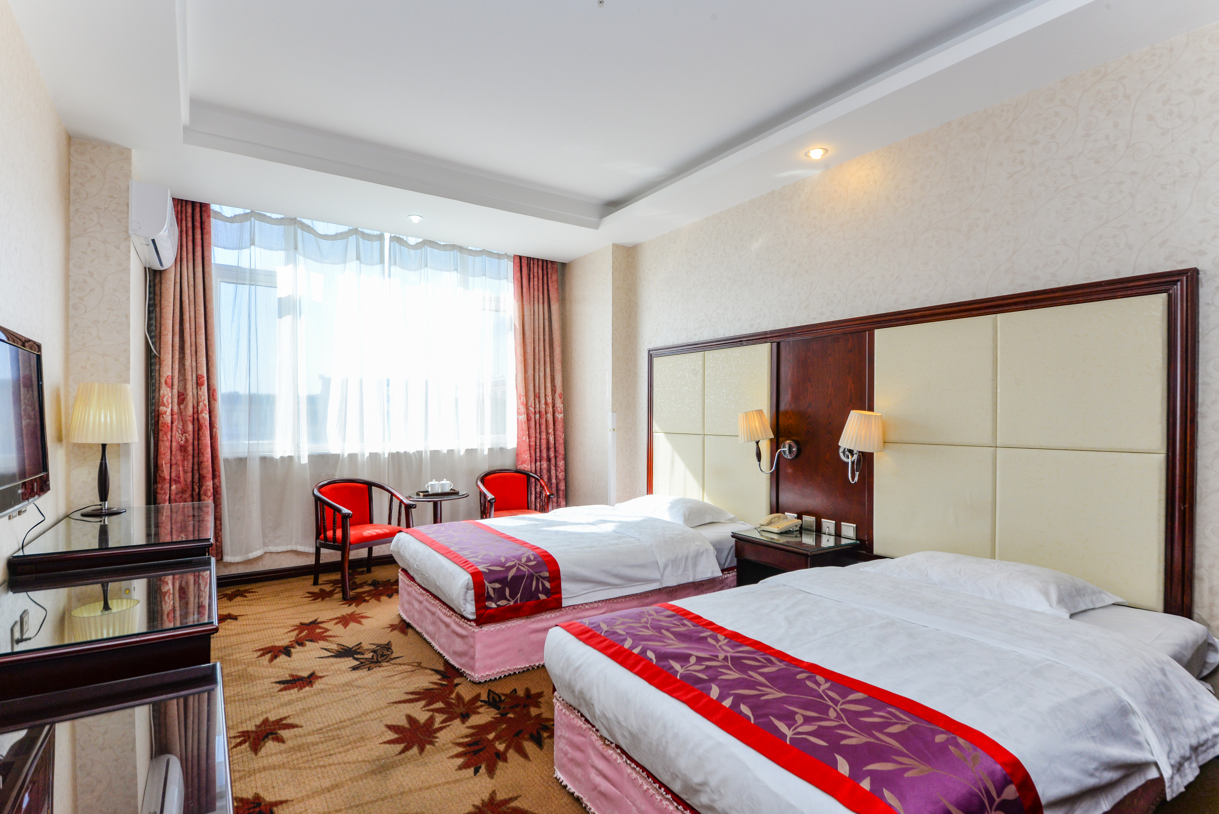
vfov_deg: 70.5
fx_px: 576
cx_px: 610
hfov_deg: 93.3
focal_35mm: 17
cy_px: 407
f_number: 11
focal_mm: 17
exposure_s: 1/60
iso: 400
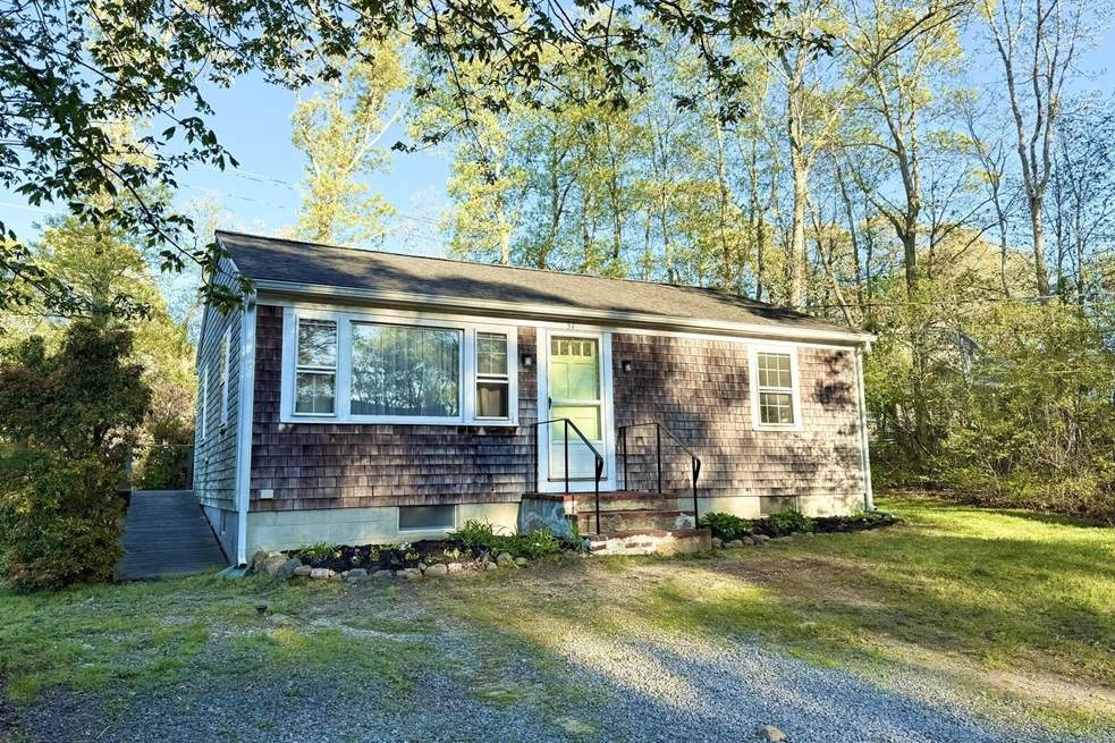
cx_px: 554
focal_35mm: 26
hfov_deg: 69.4
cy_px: 362
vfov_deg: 49.5
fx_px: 805
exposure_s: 1/1250
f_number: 1.78
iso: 80
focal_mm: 6.76
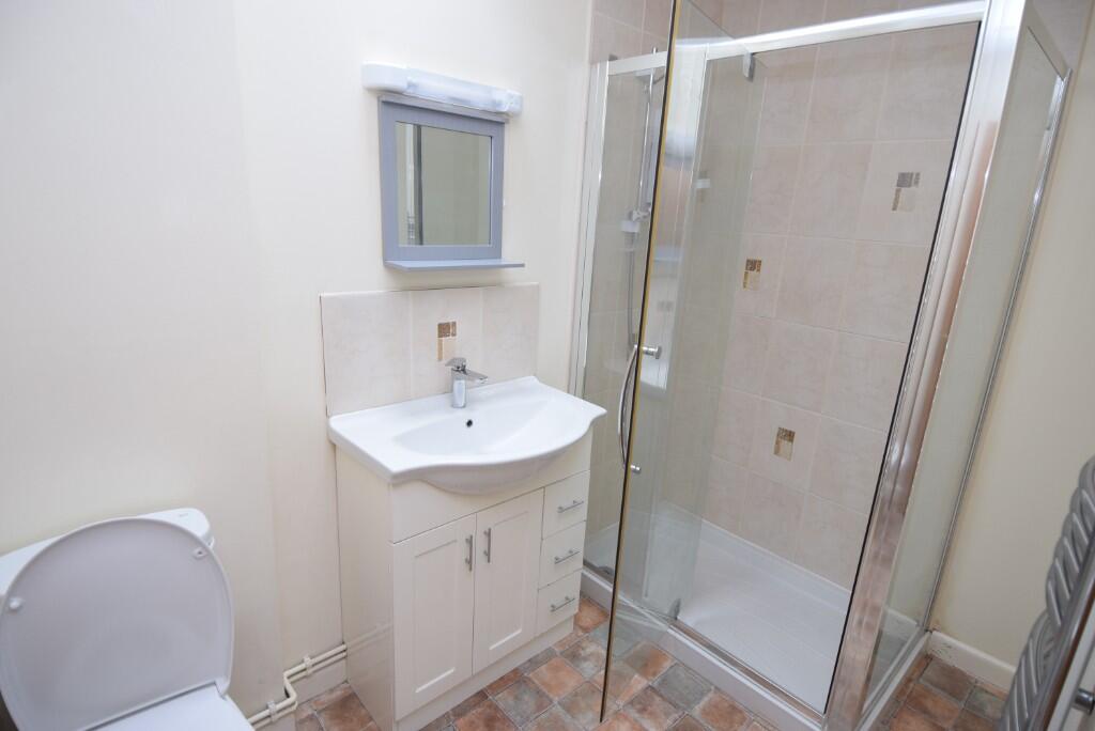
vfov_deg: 67.5
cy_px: 366
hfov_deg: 90.0
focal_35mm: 18
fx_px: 548
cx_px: 548
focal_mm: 12
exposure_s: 1/60
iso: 400
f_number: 4
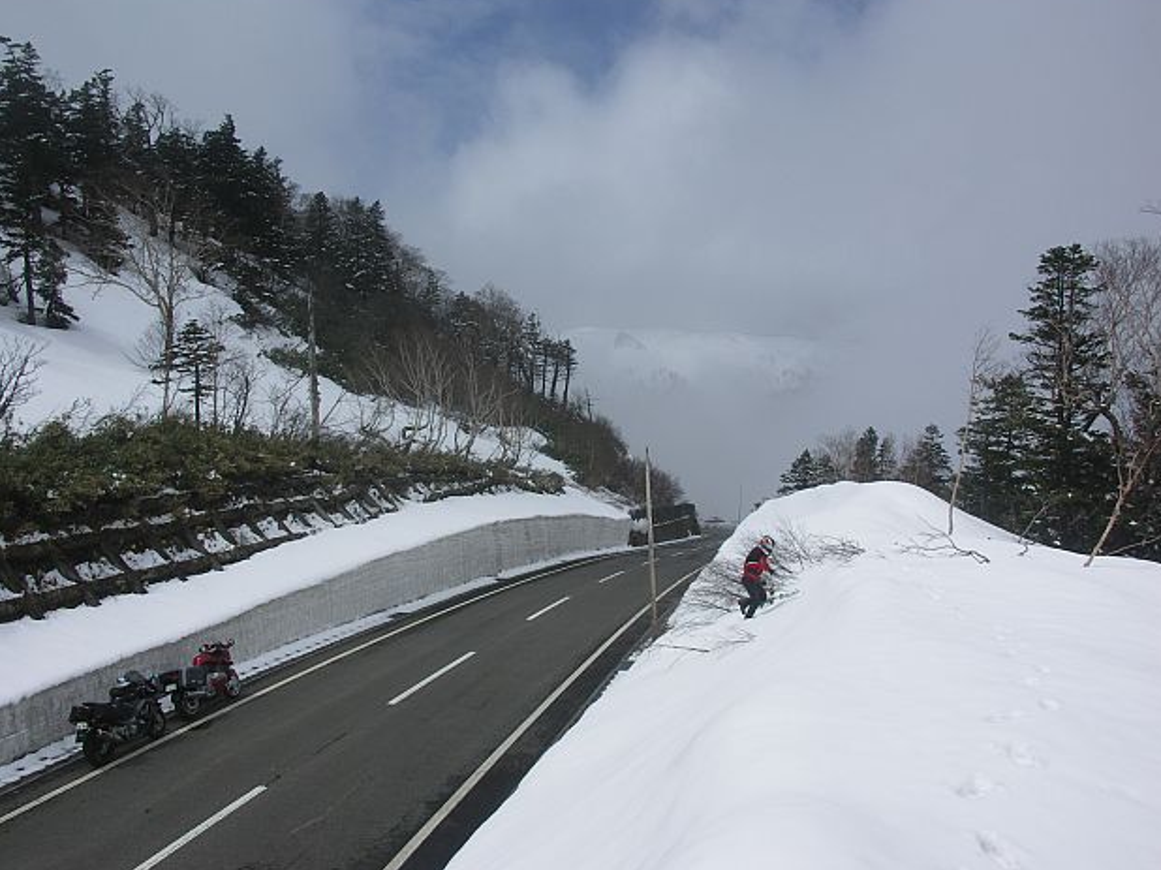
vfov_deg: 48.2
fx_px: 972
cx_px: 569
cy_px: 425
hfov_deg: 61.7
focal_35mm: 29
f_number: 8
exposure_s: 1/500
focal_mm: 7.2
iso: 50
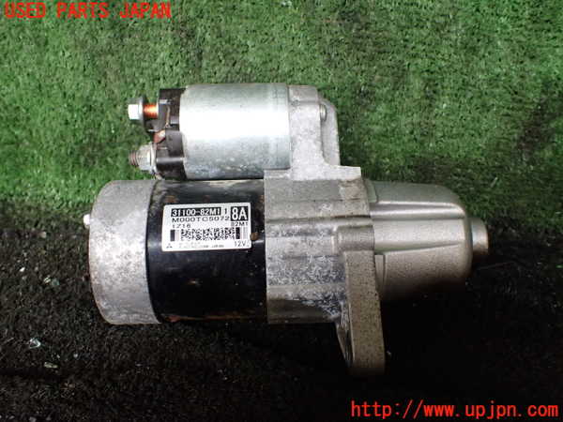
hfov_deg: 60.0
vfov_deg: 46.8
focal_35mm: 30
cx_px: 282
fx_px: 488
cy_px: 211
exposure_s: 1/125
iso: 320
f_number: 2.3
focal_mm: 5.4
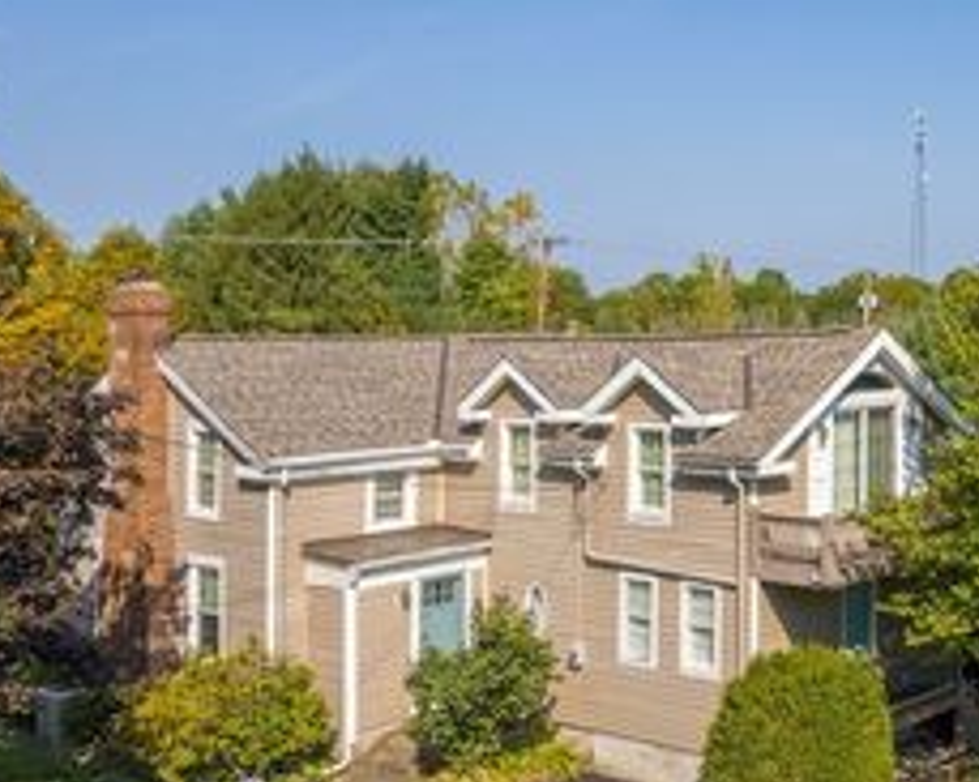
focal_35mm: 45
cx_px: 979
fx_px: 1303
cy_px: 677
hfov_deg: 36.9
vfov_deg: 32.1
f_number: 2.8
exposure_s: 1/3000
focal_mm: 8.38
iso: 100
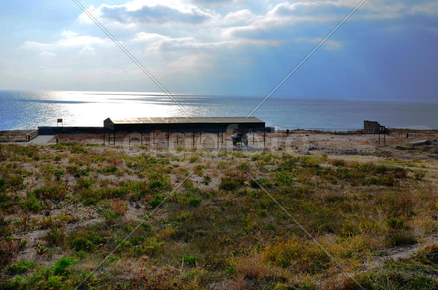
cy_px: 145
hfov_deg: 43.7
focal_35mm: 45
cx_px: 219
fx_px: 546
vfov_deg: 29.7
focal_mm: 30
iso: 100
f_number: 13
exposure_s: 1/320
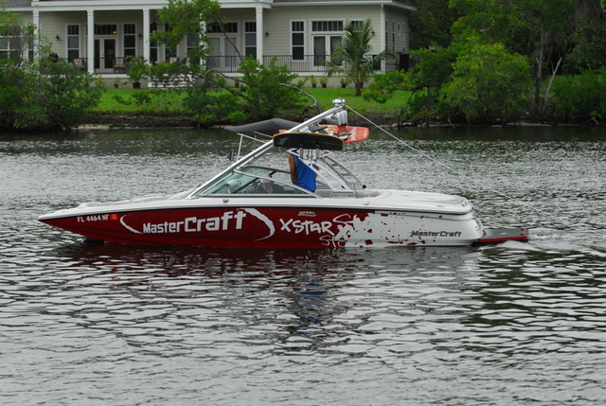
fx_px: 1973
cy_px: 203
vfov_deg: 11.8
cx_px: 303
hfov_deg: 17.5
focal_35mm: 117
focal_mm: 78
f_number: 3.5
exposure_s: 1/3000
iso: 800
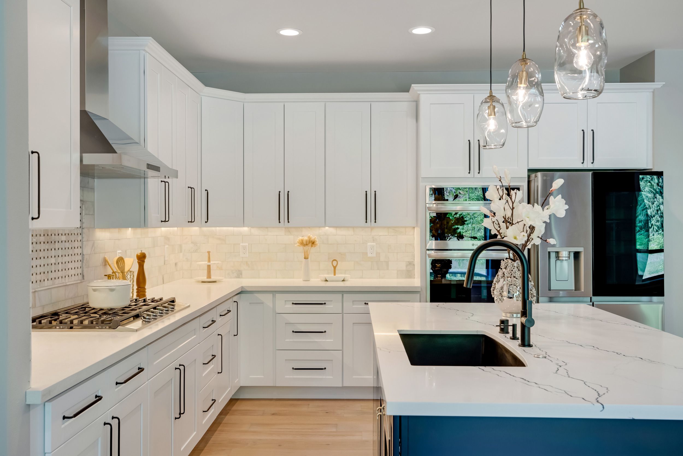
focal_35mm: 33
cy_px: 228
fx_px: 626
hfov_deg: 57.2
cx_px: 342
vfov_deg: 40.0
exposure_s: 1/400
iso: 400
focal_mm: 33
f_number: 9
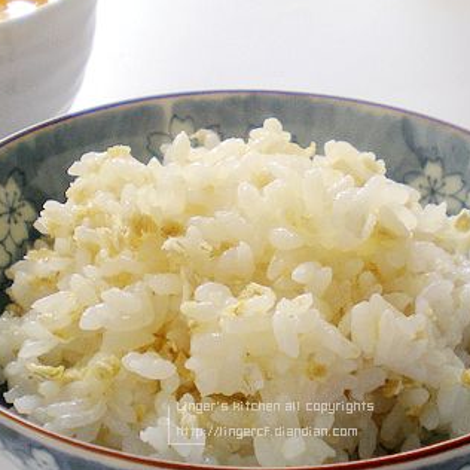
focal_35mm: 66
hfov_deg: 26.1
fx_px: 1014
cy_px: 322
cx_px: 271
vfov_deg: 25.9
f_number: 3.1
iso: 54
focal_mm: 6.3
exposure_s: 1/62.6
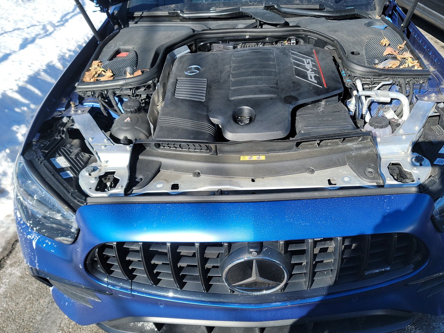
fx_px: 346
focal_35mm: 27
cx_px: 249
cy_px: 179
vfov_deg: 51.3
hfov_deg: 65.1
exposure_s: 1/501
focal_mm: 6.7
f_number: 1.8
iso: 50
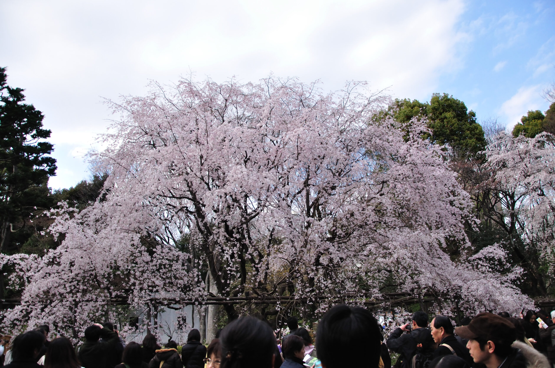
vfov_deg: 47.8
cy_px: 184
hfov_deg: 67.4
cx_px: 278
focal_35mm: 27
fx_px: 416
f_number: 3.5
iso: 800
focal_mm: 18
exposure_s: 1/2500
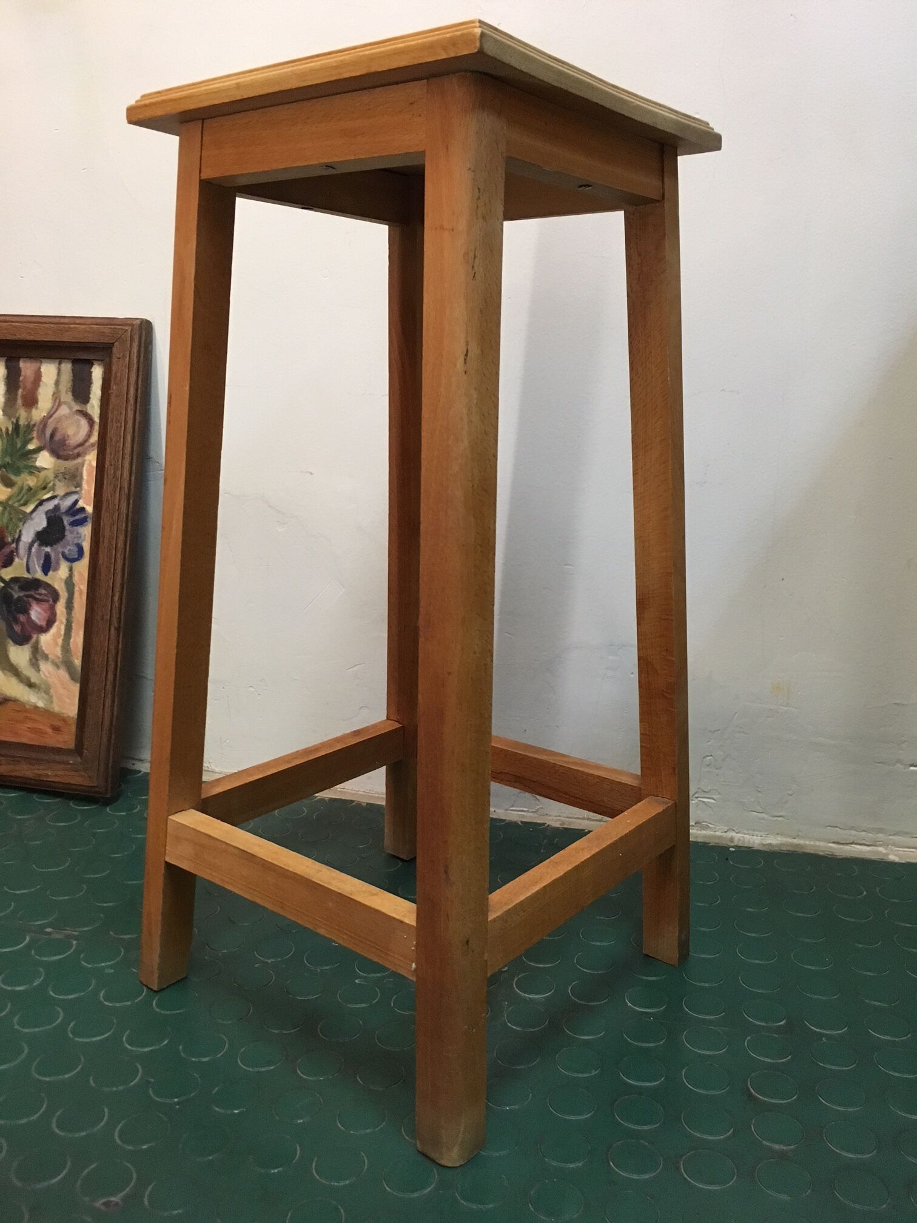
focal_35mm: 29
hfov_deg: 48.2
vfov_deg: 61.7
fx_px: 1024
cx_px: 458
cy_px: 612
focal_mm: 4.15
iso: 250
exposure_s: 1/33
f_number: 2.2
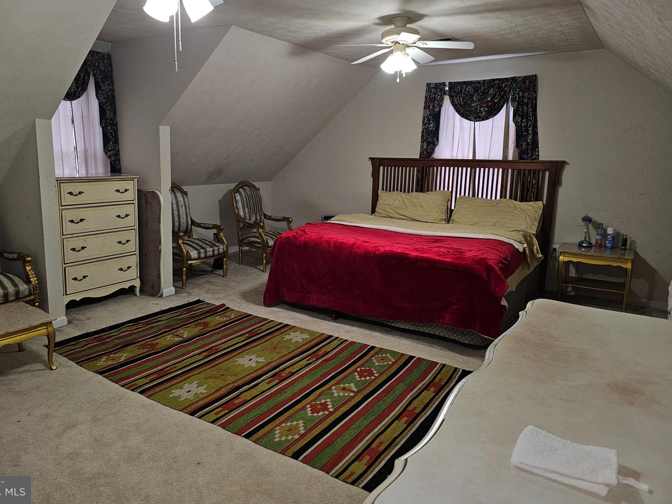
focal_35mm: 25
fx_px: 485
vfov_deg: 54.8
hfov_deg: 69.3
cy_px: 231
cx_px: 307
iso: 100
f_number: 1.7
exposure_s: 1/30
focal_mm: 6.3
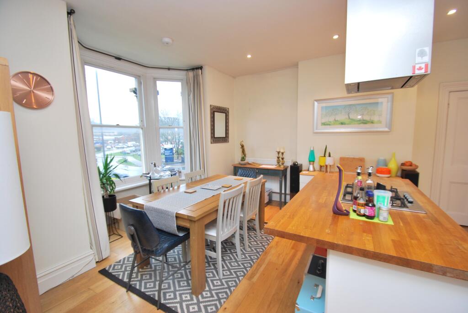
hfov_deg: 100.3
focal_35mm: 15
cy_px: 156
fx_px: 195
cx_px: 234
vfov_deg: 77.5
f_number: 3.5
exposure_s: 1/30
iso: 320
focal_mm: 10
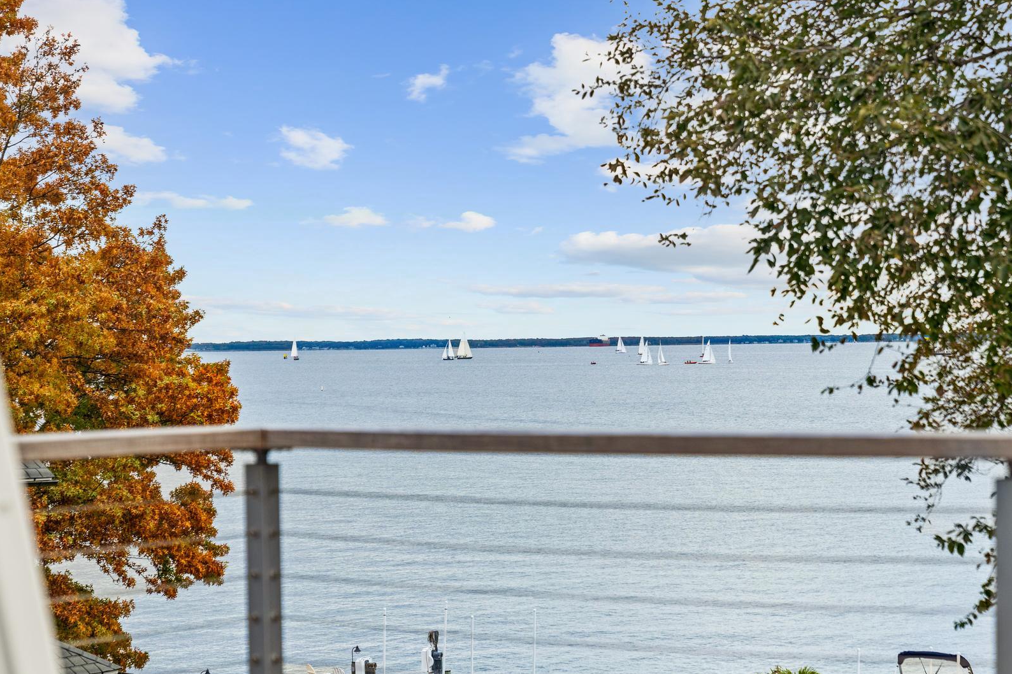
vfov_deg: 15.3
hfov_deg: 22.8
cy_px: 434
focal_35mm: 89
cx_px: 589
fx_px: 2501
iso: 160
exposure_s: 1/200
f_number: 4.5
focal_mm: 69
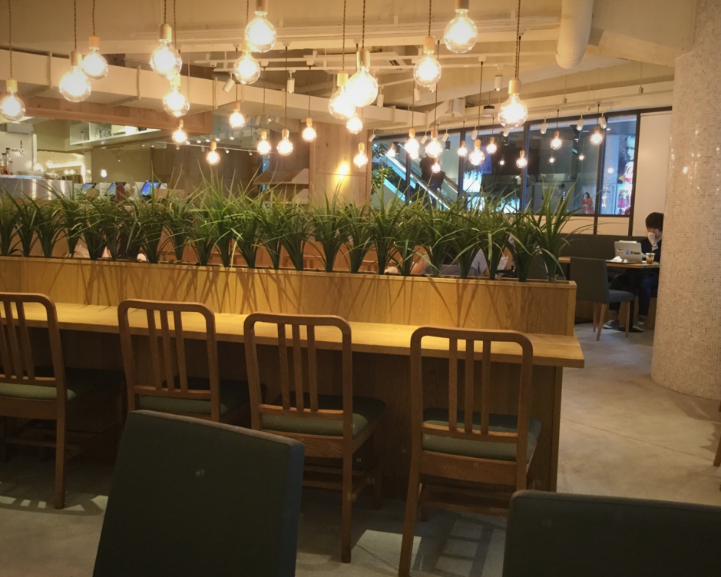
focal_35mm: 33
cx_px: 361
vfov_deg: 44.5
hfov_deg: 54.2
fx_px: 704
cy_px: 289
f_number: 2.4
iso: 160
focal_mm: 3.3
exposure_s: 1/33
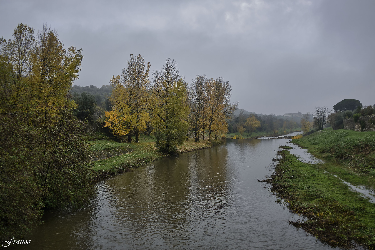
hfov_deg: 69.4
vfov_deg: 49.6
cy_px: 125
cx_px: 188
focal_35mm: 26
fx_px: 271
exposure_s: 1/100
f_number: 9
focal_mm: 17.5
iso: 200
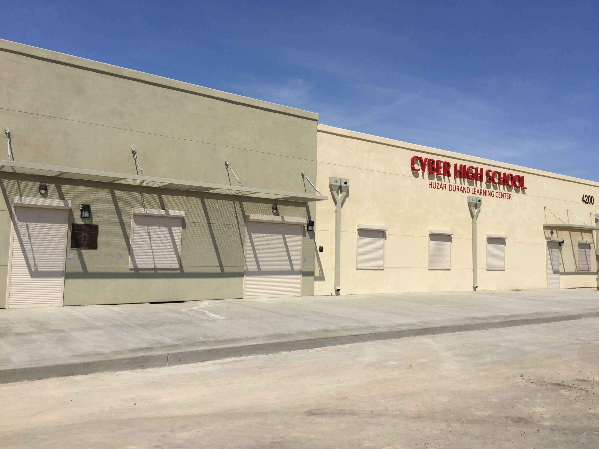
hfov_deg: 61.7
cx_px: 300
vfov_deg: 48.2
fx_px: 502
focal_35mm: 29
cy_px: 224
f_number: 2.2
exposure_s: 1/4405
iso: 32
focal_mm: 4.15
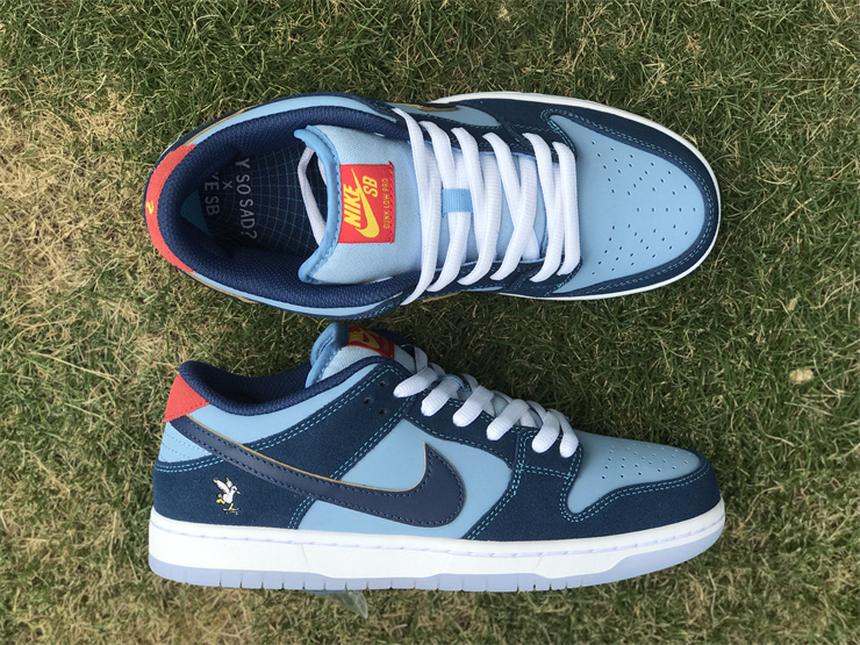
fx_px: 1416
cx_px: 430
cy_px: 322
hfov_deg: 33.8
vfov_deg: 25.7
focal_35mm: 57
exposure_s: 1/297
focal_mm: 6.6
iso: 20
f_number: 2.8
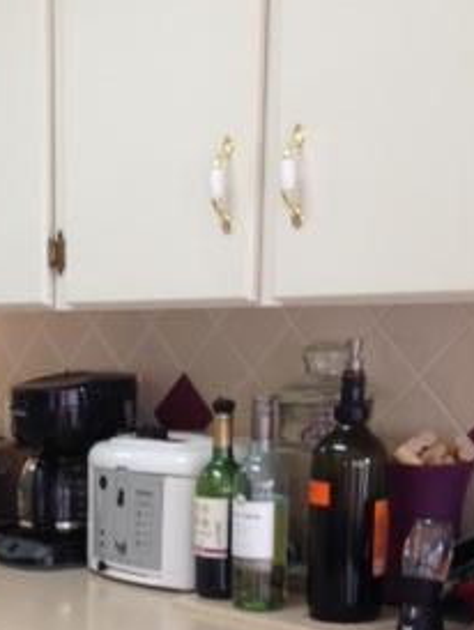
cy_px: 566
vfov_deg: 24.6
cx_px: -67
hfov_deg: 18.3
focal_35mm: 77
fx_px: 1404
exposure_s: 1/20
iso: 50
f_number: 2.4
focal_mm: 4.12
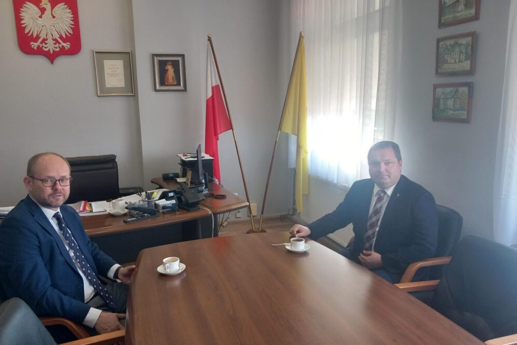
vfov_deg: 44.9
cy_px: 185
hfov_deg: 63.7
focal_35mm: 29
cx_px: 266
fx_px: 416
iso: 200
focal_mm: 4
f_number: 1.8
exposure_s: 1/33
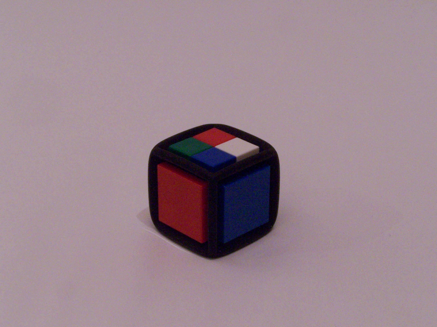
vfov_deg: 18.0
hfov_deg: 23.8
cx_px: 218
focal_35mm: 82
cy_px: 164
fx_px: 1035
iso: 400
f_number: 8
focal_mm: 13.7
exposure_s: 1/6
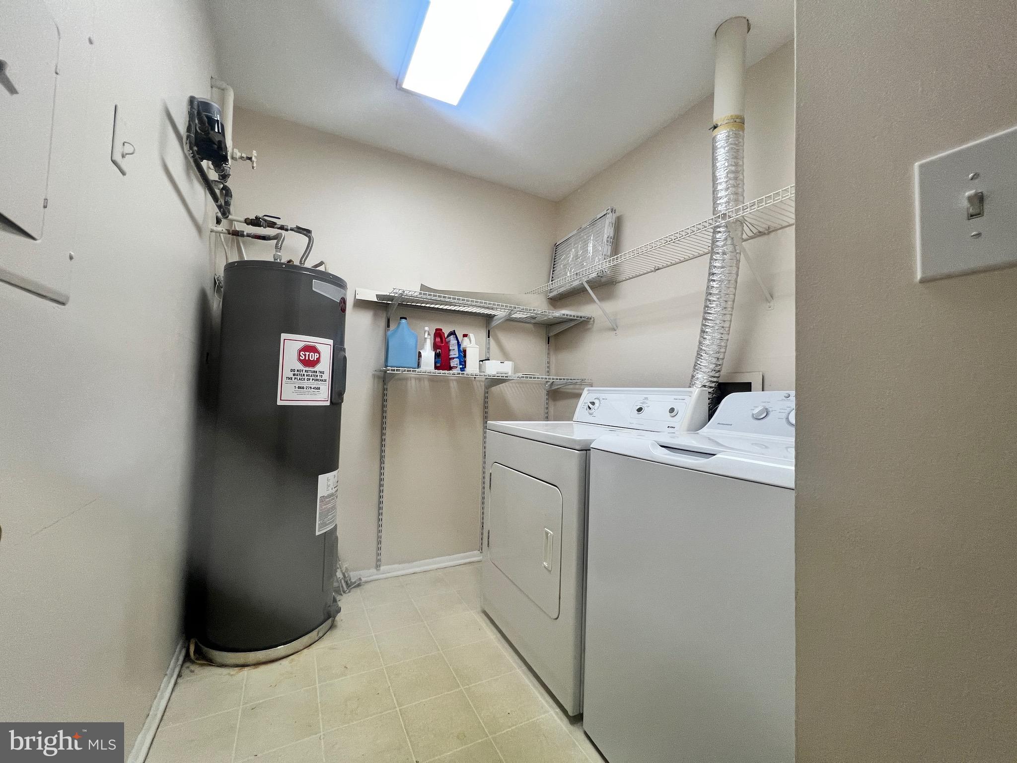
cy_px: 382
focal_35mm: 13
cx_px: 508
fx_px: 382
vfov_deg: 89.9
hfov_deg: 106.2
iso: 100
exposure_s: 1/120
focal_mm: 1.57
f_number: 1.8
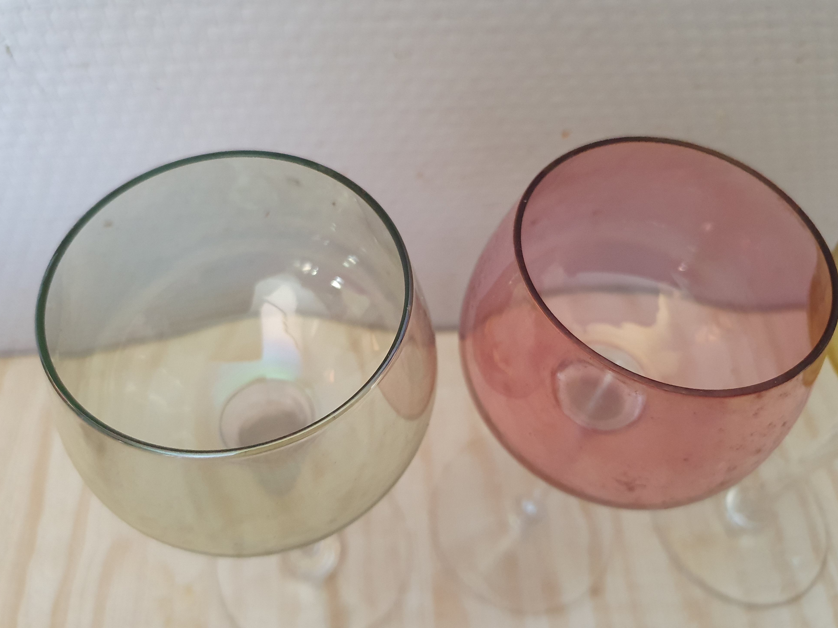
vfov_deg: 51.4
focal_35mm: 27
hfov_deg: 65.3
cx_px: 426
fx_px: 654
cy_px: 316
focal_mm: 4.32
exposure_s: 1/50
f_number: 1.5
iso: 640
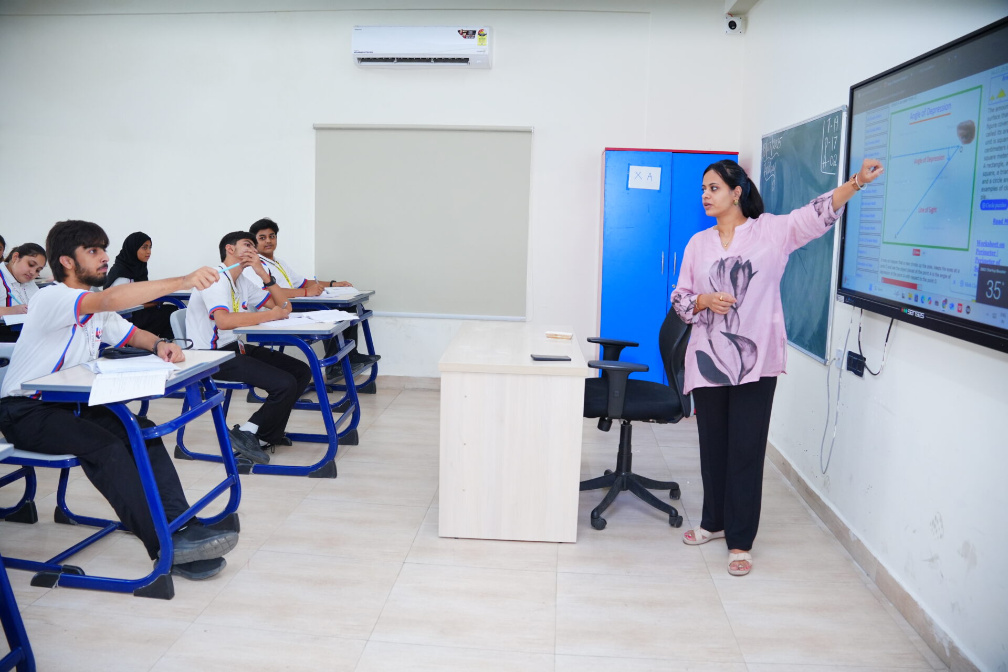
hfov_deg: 65.5
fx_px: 784
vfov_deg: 46.4
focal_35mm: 28
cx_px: 504
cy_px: 336
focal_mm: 28
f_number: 4
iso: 1600
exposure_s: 1/250
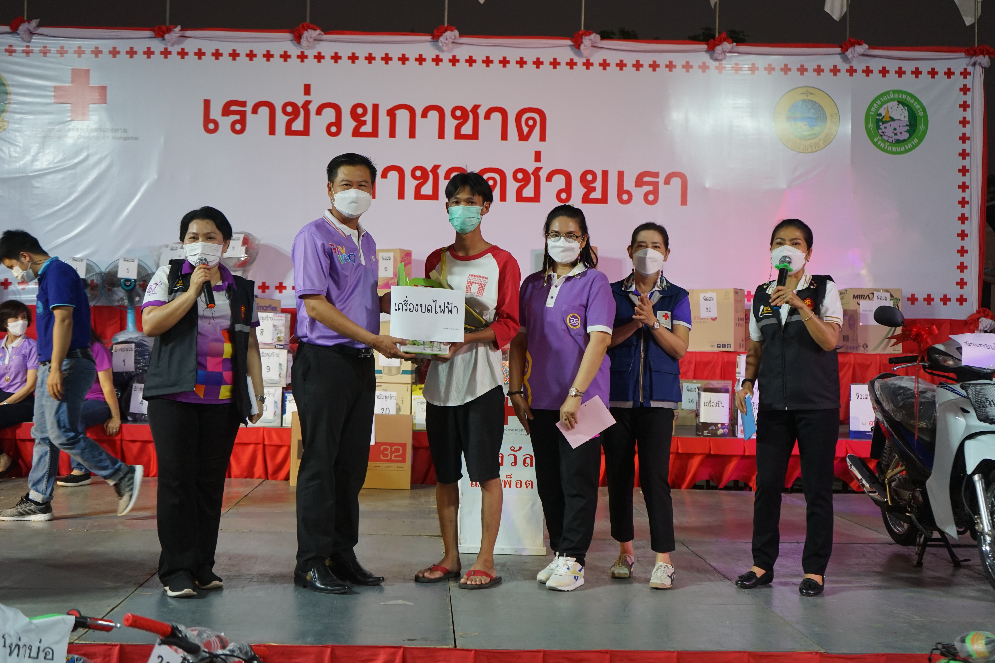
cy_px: 332
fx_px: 1188
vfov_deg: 31.2
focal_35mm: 43
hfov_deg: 45.4
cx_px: 498
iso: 1250
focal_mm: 43
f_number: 4.5
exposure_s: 1/160
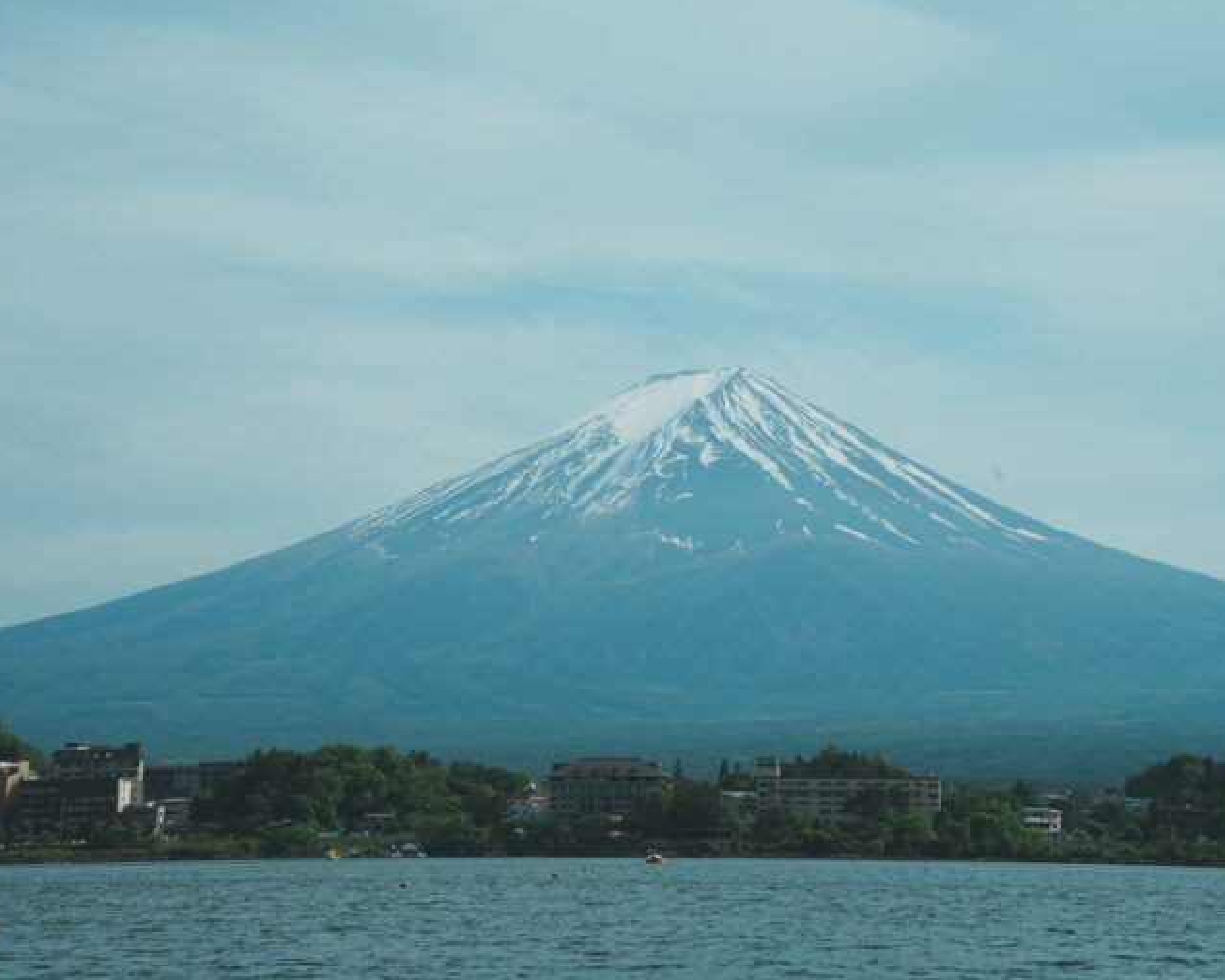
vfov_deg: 20.2
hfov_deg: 25.0
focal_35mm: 76
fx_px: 2755
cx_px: 693
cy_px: 488
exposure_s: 1/400
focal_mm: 67
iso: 200
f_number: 16
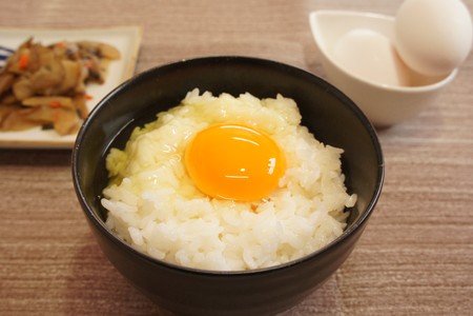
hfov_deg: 61.9
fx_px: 394
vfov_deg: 43.6
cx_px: 236
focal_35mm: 30
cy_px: 158
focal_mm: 20
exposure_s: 1/50
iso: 800
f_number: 5.6
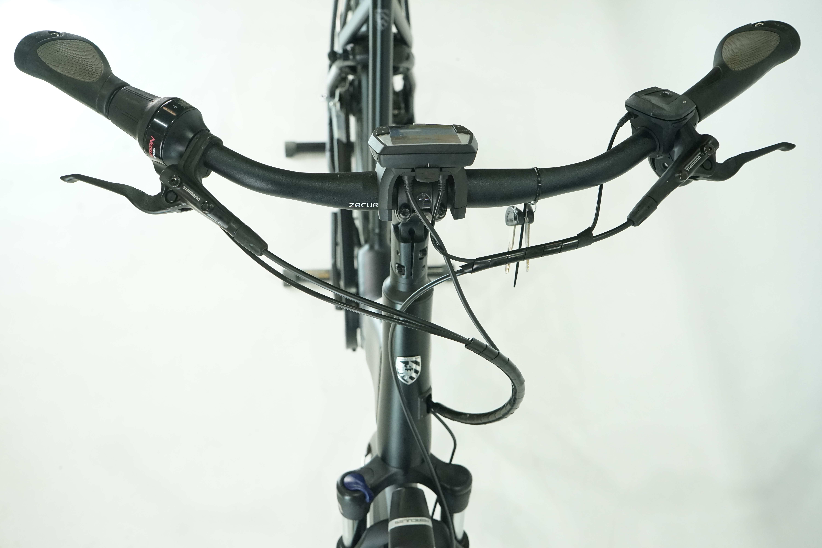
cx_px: 411
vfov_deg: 36.9
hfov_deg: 53.1
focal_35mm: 36
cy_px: 274
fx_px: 822
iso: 3200
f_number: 7.1
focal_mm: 36
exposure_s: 1/200
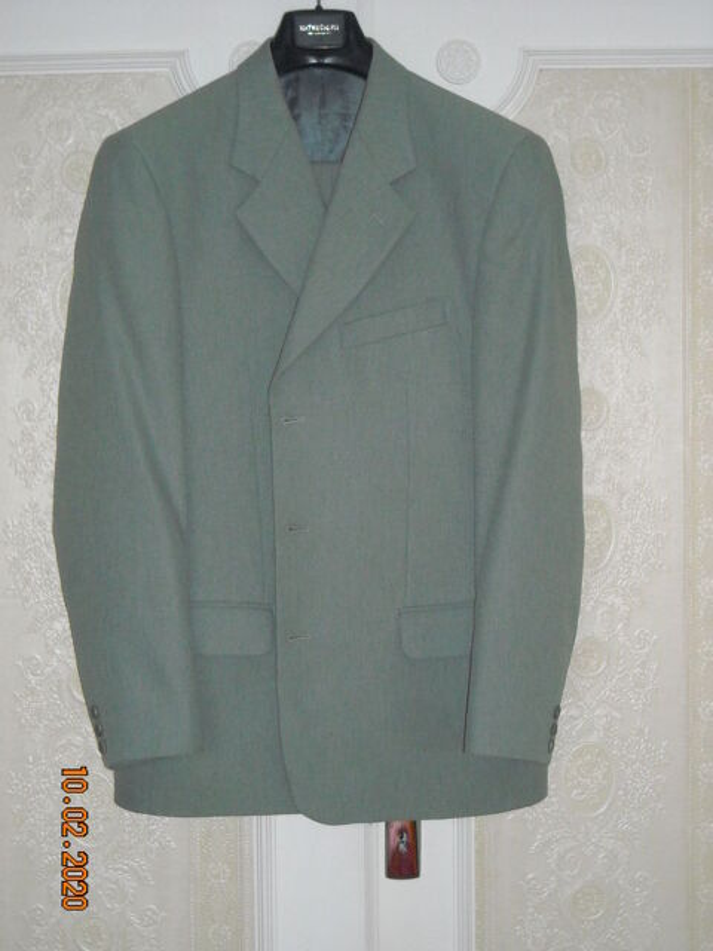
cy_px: 476
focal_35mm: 76
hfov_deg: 19.4
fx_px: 2087
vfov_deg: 25.7
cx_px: 356
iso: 400
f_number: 3.9
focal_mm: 12.3
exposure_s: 1/125
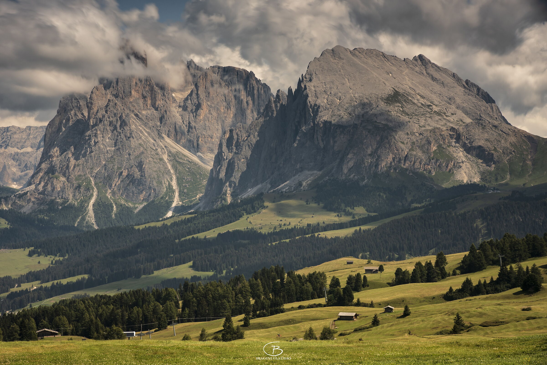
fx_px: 1246
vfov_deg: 16.7
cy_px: 182
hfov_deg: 24.8
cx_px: 274
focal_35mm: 82
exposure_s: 10
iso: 100
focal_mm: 82
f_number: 13
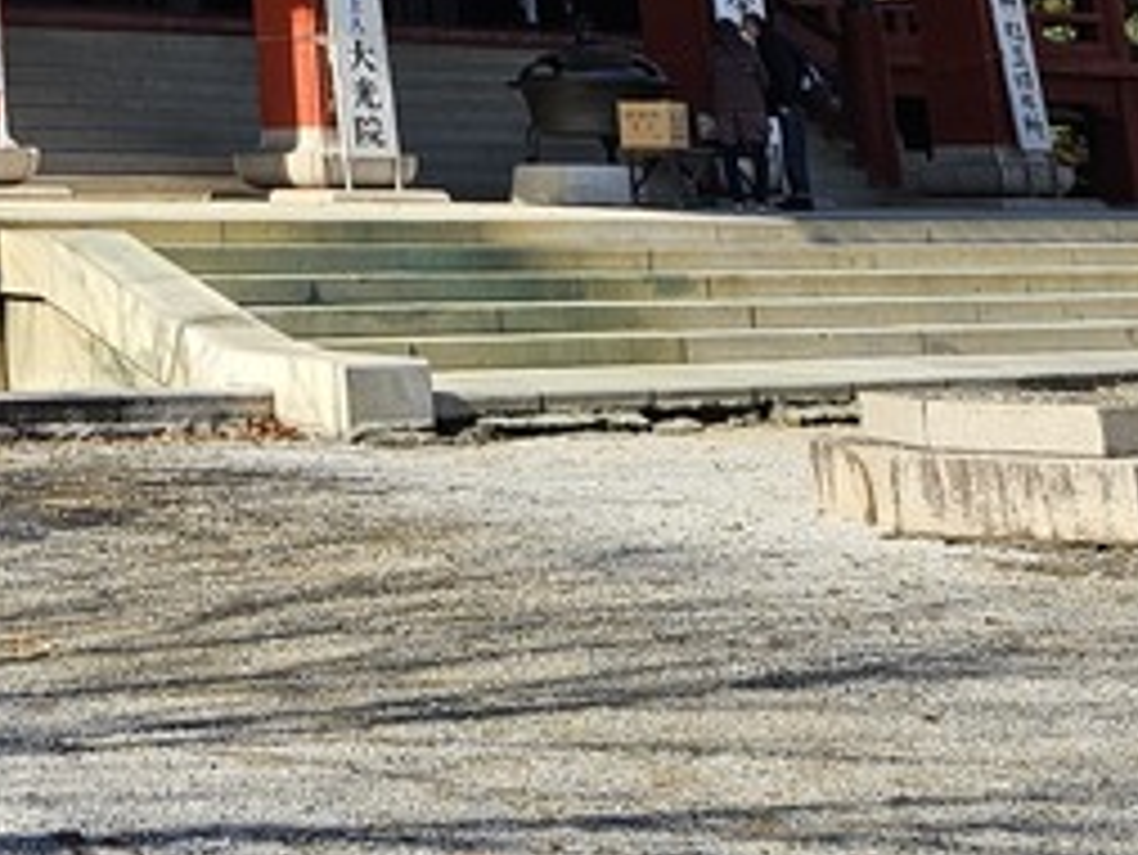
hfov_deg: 20.1
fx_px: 2993
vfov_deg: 14.4
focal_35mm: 91
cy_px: -648
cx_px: -261
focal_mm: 5.4
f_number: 1.8
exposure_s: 1/1099
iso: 25
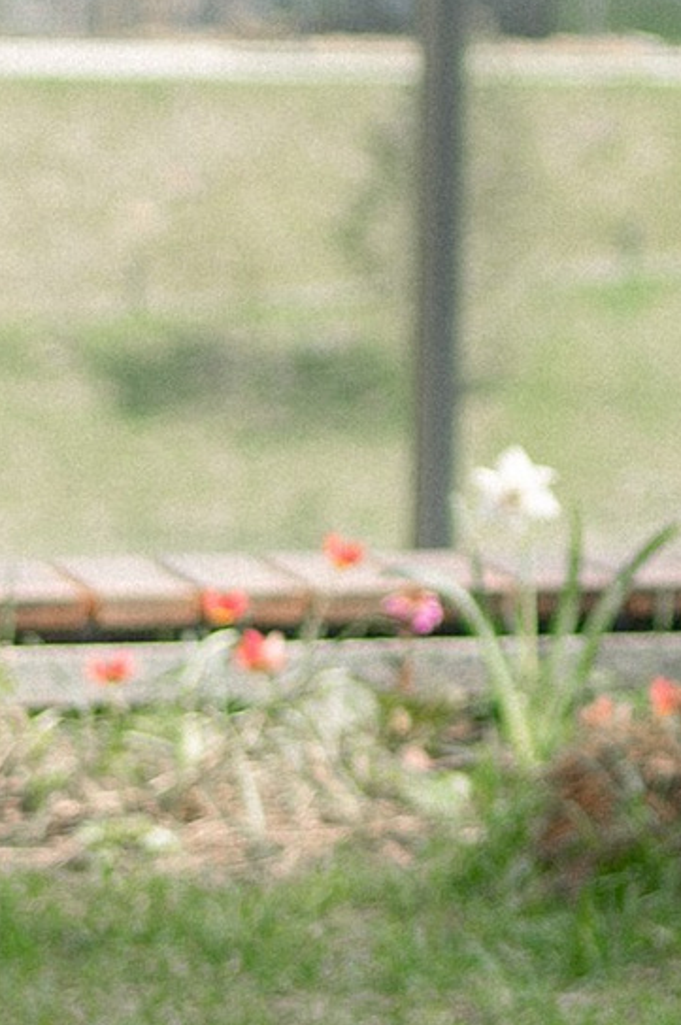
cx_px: 2000
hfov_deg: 5.2
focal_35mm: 248
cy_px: -193
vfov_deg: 8.2
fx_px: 7050
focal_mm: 35
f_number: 2.2
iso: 125
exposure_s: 1/1000
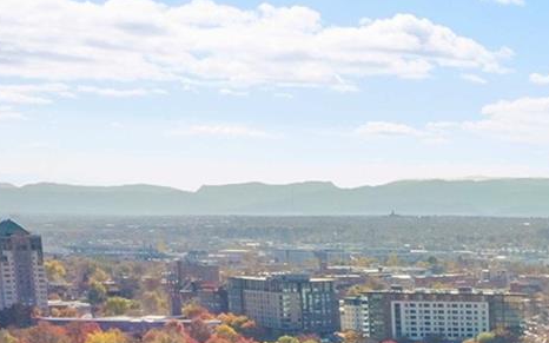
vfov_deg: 12.4
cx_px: 831
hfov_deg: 18.7
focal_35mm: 98
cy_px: 569
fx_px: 1466
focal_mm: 10.26
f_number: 8
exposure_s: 1/1250
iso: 800
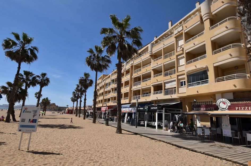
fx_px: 136
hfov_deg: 85.6
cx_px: 126
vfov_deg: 62.9
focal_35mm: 20
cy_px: 83
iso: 100
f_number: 10
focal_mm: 13
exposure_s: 1/400
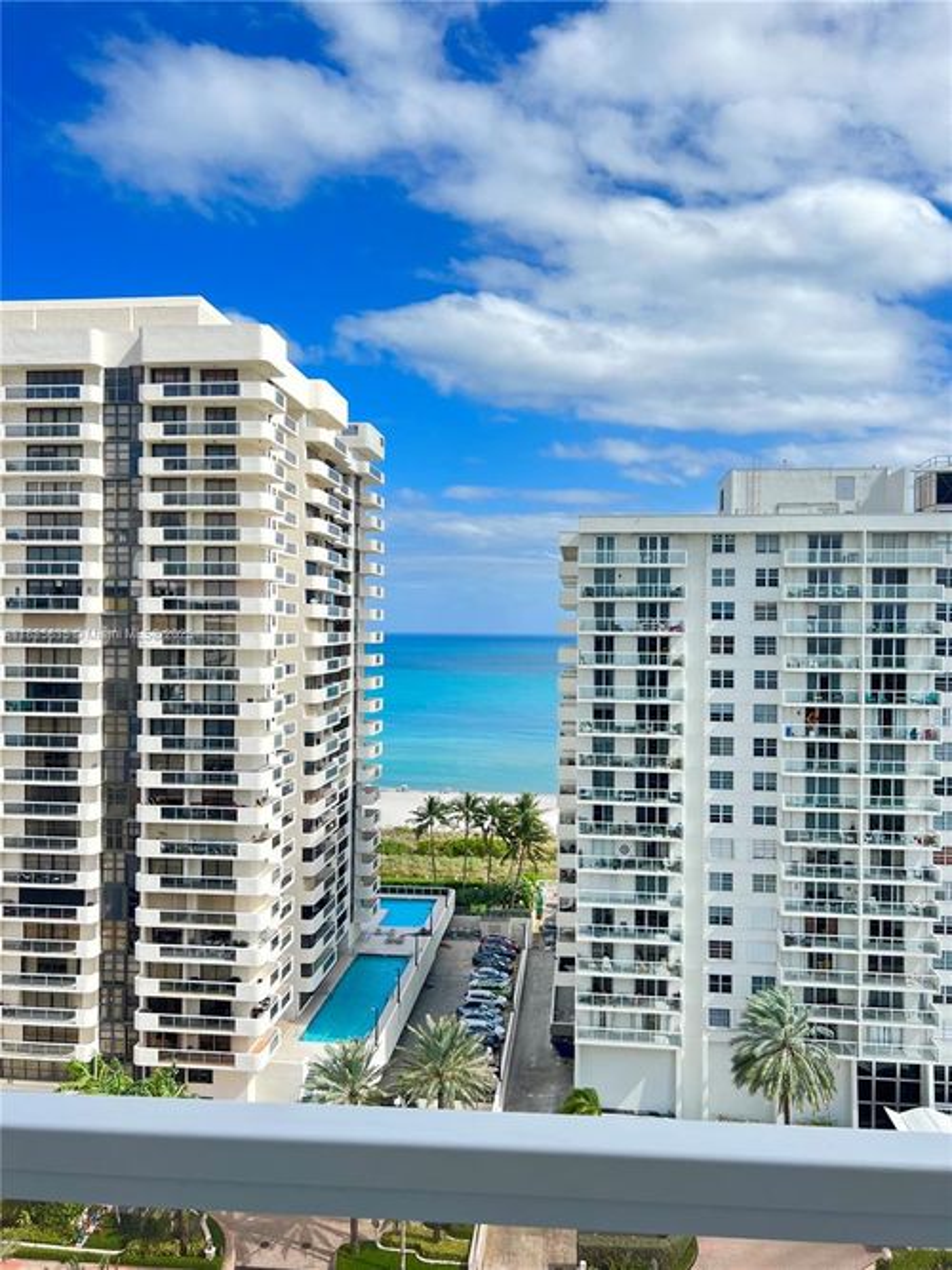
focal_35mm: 26
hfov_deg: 53.0
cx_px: 476
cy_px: 635
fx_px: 954
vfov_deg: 67.3
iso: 50
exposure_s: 1/1575
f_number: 1.5
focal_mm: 5.7
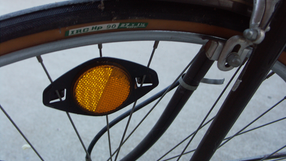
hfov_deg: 45.5
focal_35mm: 45
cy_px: 65
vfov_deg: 26.5
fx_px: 341
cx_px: 144
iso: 100
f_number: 2.8
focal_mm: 10.56
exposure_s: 1/15
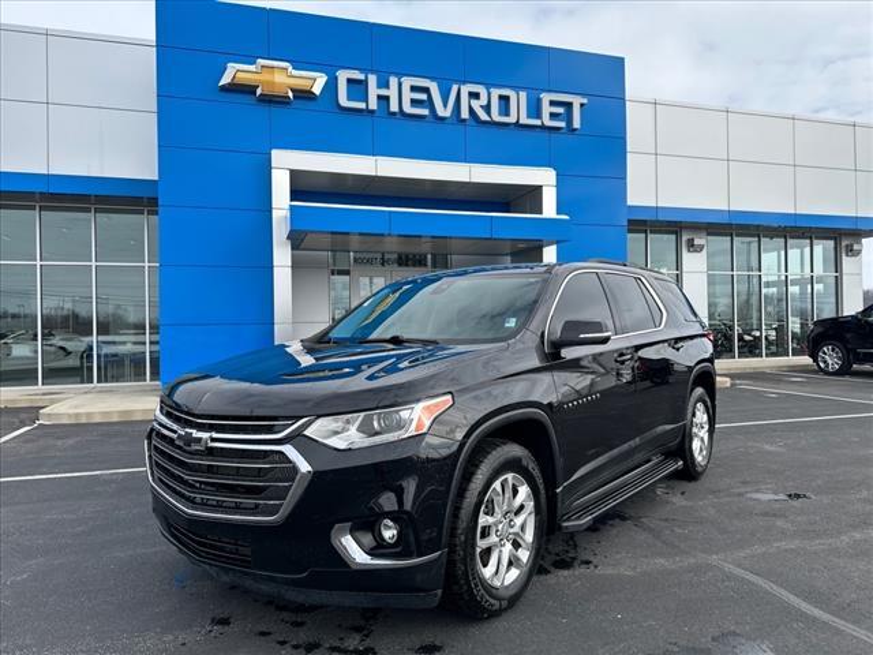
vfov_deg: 56.8
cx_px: 436
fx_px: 605
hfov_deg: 71.6
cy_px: 328
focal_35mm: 24
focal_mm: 6.86
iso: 80
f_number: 1.78
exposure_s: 1/2028
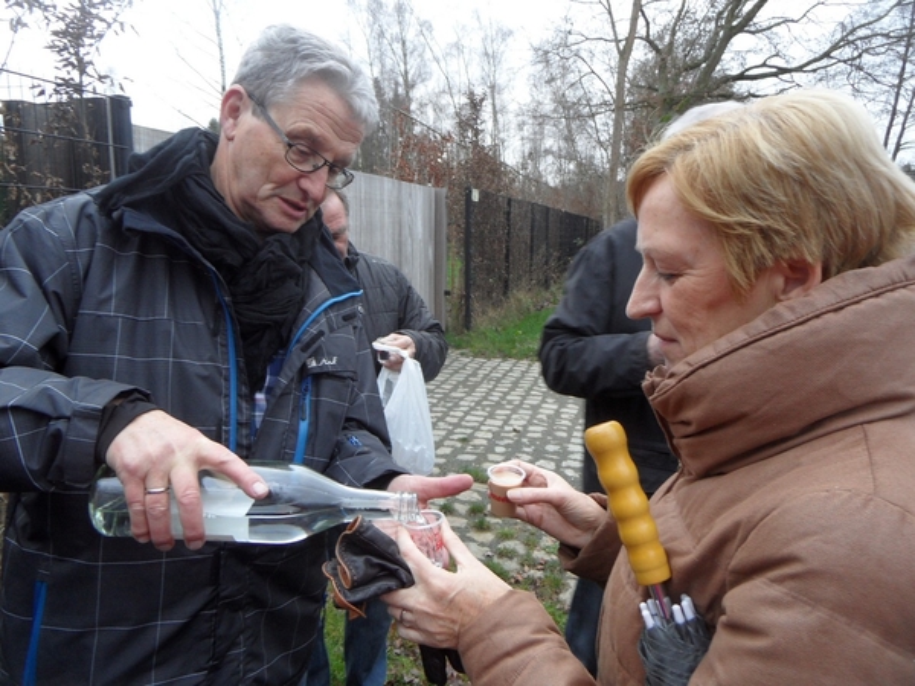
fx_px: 634
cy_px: 343
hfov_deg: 71.6
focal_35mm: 24
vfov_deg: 56.8
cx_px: 458
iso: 100
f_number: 3.2
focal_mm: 3.9
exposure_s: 1/60
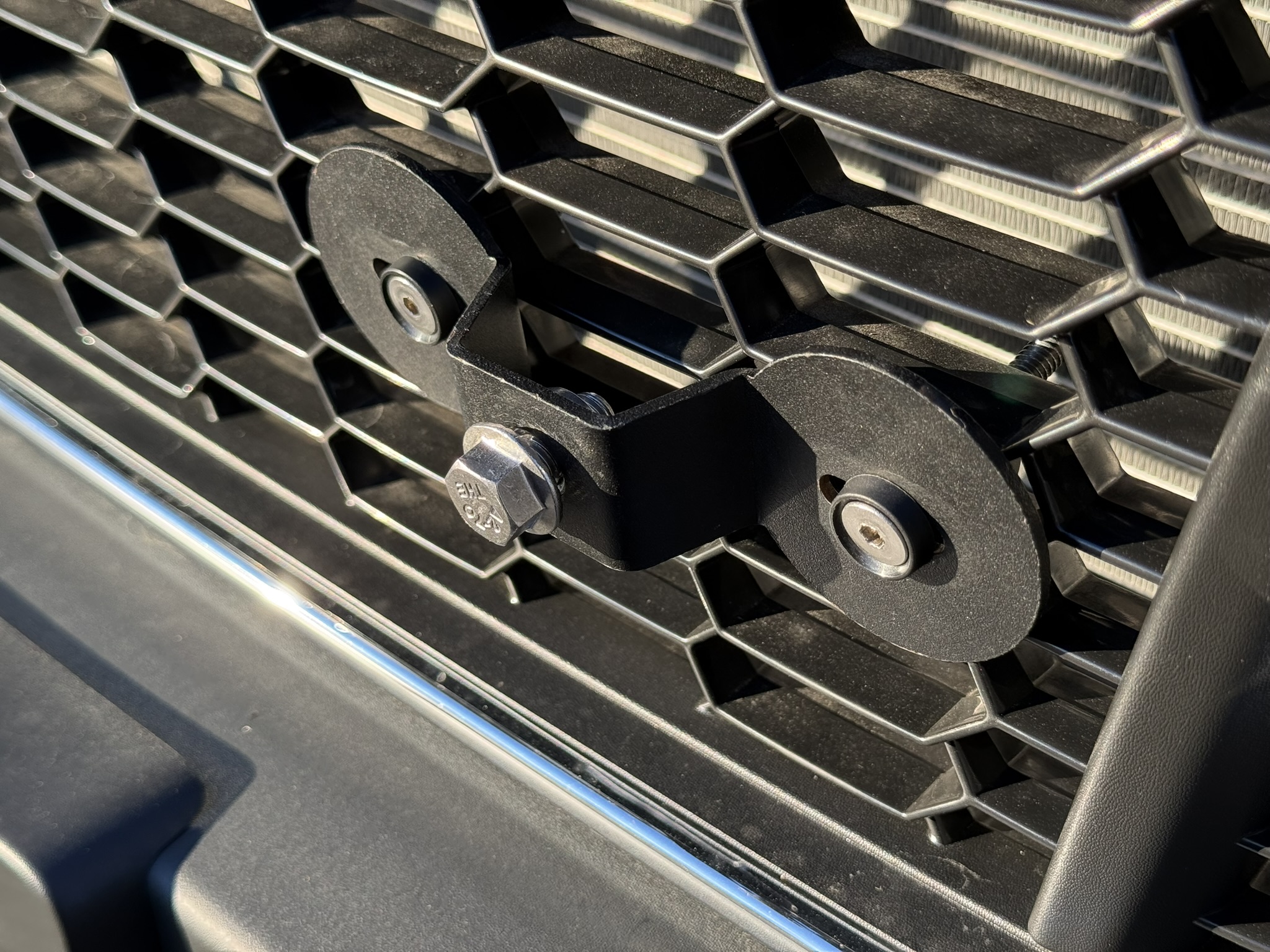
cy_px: 476
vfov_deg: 30.3
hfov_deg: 39.7
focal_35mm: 48
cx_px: 635
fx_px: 1761
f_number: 1.78
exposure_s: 1/516
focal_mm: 6.76
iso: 100
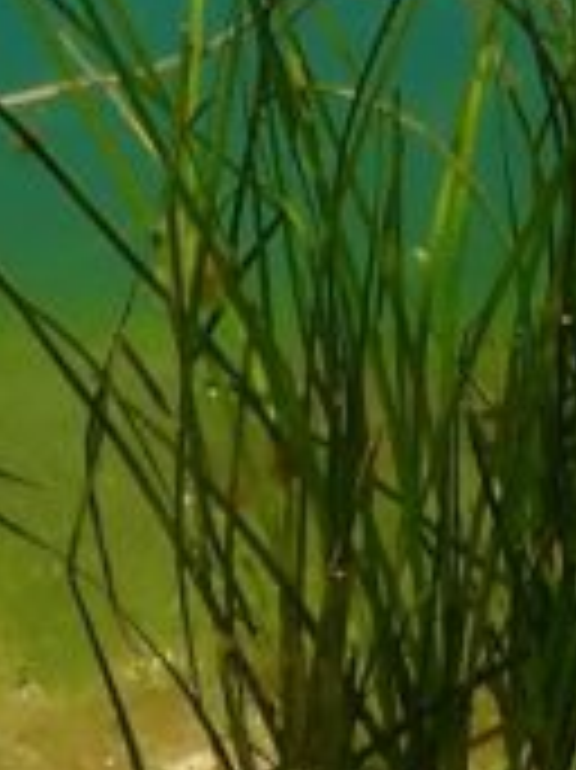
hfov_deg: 6.5
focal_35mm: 227
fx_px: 5043
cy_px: 137
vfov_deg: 8.7
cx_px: 371
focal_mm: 8.4
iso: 100
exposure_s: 1/500
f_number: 4.5
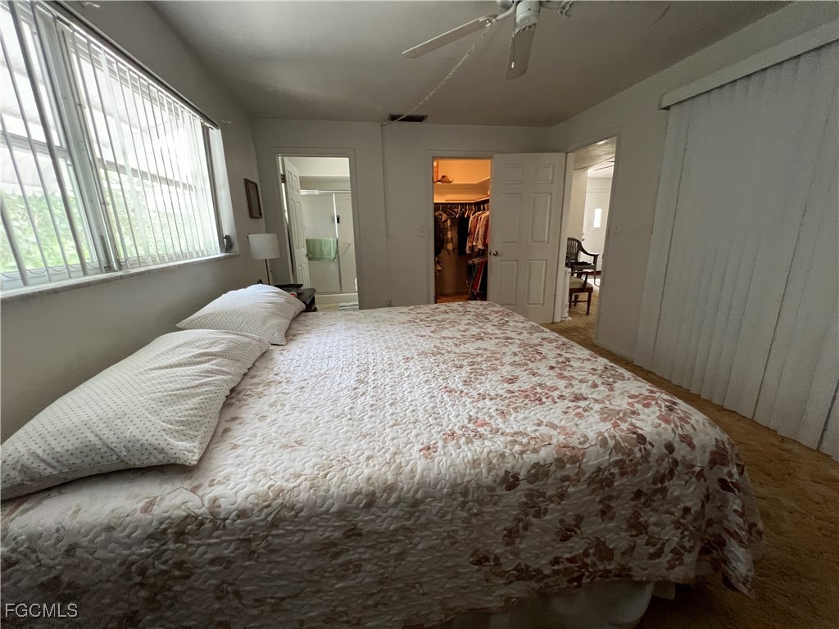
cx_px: 420
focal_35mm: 13
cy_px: 314
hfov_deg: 106.2
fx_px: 315
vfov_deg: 89.9
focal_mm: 1.57
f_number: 1.8
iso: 400
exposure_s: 1/60
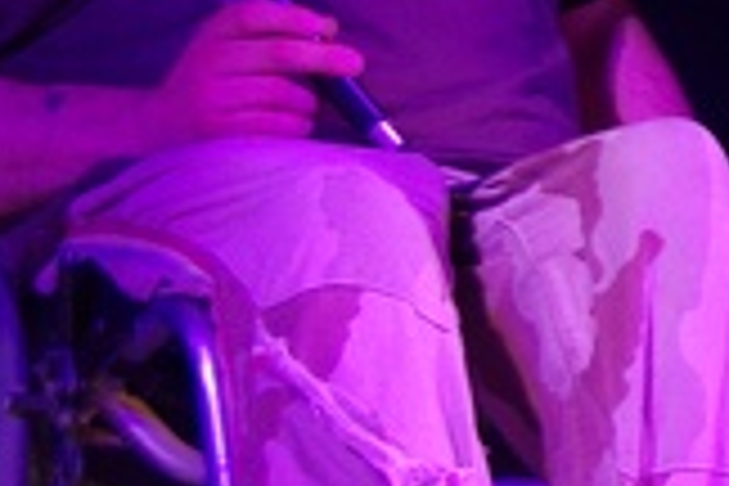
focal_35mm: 210
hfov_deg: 9.1
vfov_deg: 6.5
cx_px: 1539
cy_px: -81
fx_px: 4252
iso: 400
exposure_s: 1/15
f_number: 4
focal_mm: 29.38
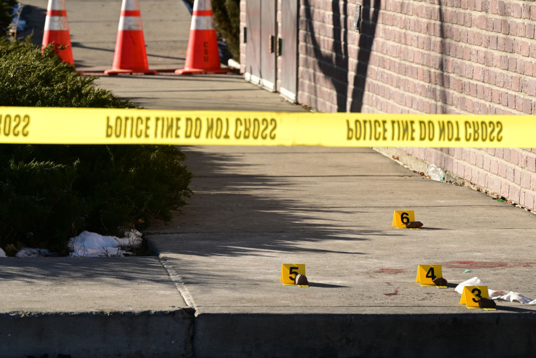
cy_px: 142
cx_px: 293
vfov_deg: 5.6
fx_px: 3649
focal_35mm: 245
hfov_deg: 8.4
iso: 400
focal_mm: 190
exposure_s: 1/400
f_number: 11
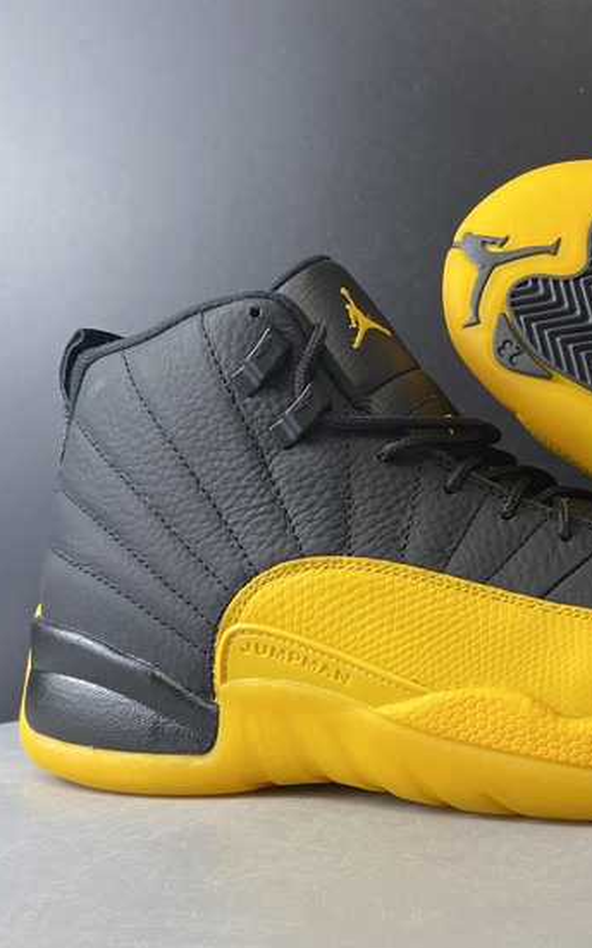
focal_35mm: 50
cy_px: 506
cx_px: 651
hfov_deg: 24.1
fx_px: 1292
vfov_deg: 40.3
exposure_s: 1/100
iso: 125
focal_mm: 4.25
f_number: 1.8
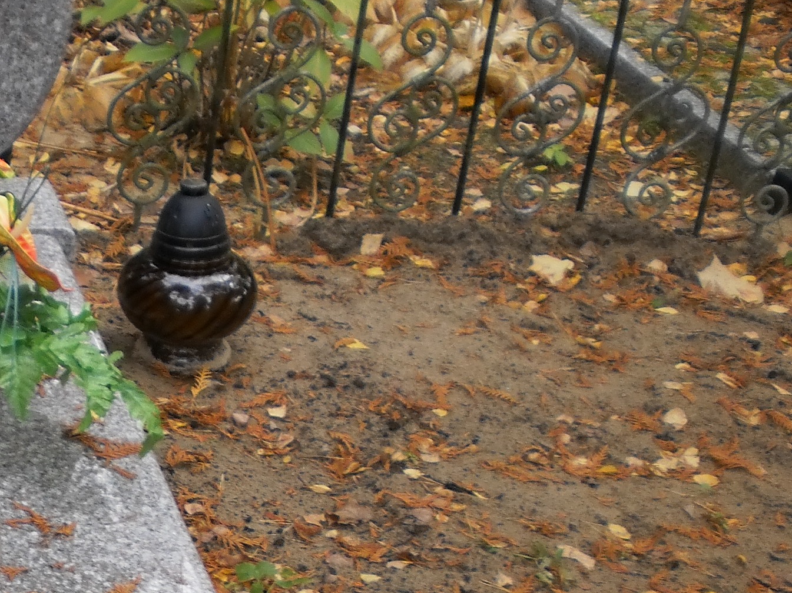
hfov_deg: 22.0
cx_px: -36
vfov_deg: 17.2
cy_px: 463
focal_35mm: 85
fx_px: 1944
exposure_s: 1/100
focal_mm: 6.3
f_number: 3.1
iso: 100
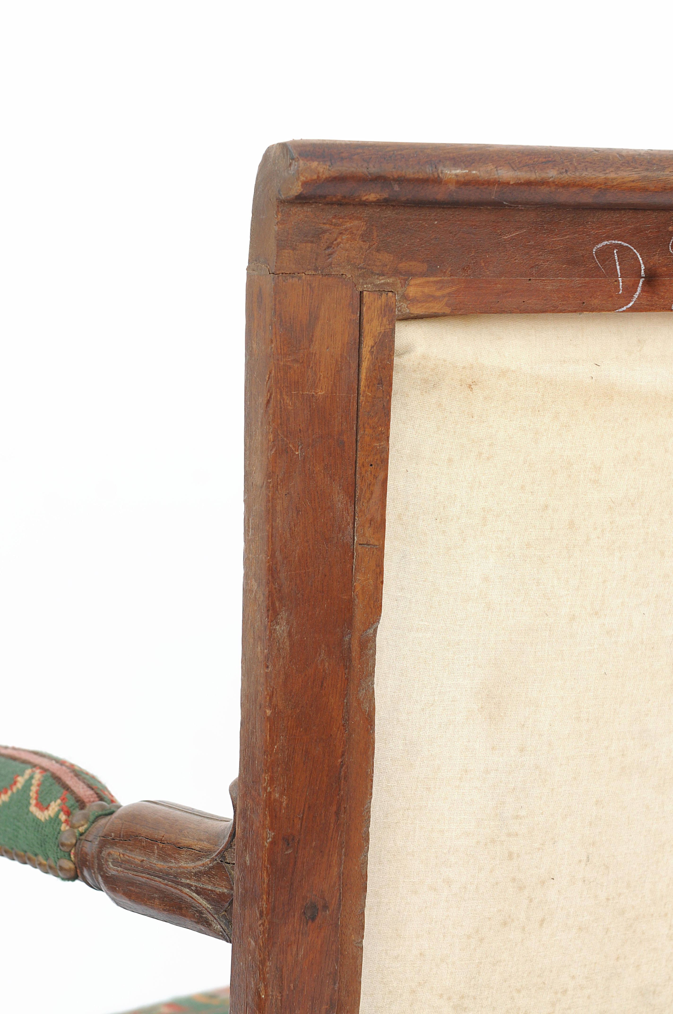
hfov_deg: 18.1
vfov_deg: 27.0
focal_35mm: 75
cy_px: 507
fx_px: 2108
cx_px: 336
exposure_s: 1/160
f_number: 5
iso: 250
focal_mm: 50
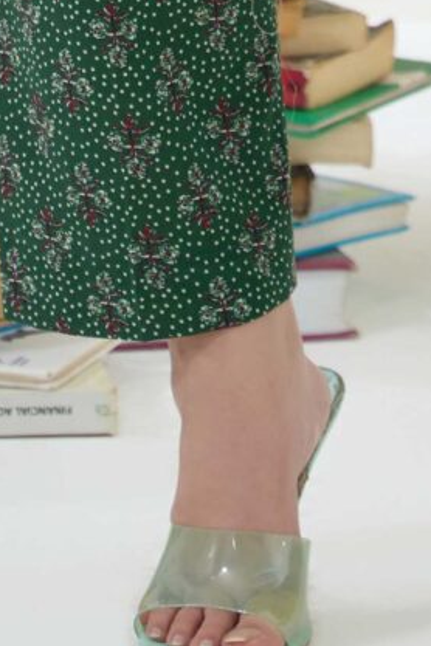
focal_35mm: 370
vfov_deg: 5.3
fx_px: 6652
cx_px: 302
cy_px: -1136
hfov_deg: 3.7
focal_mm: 60.4
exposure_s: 1/125
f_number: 2.8
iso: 125
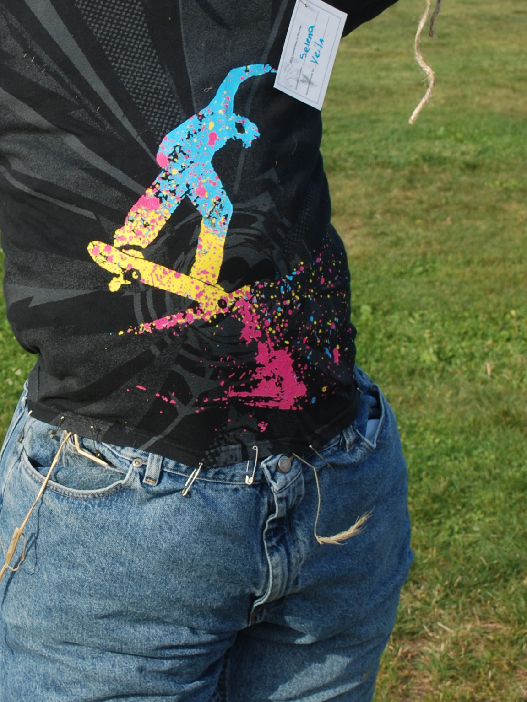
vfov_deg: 19.3
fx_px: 2071
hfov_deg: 14.4
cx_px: 103
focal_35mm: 102
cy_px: 342
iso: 100
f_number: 7.1
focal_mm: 28
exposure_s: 1/200
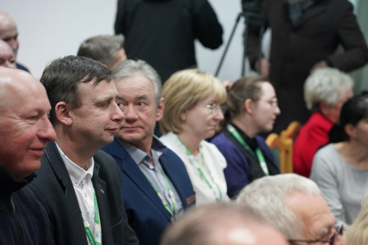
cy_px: 122
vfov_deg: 13.0
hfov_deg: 19.5
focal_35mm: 105
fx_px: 1073
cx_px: 184
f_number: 4
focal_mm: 105
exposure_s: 1/160
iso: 5000
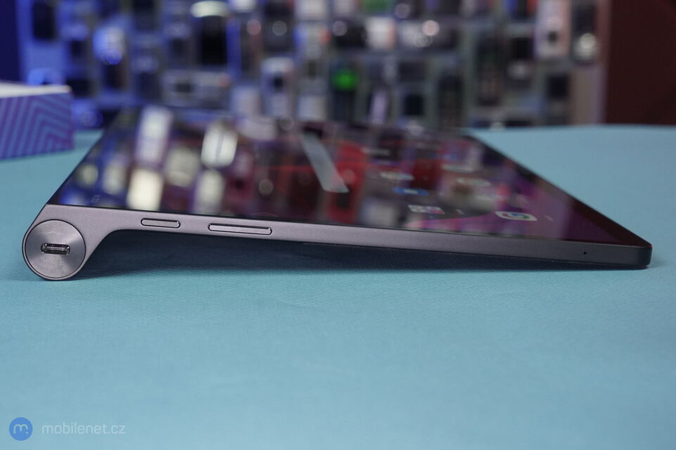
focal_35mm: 49
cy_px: 225
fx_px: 920
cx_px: 338
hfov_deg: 40.4
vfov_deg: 27.5
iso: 2500
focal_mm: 49
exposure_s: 1/160
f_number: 8
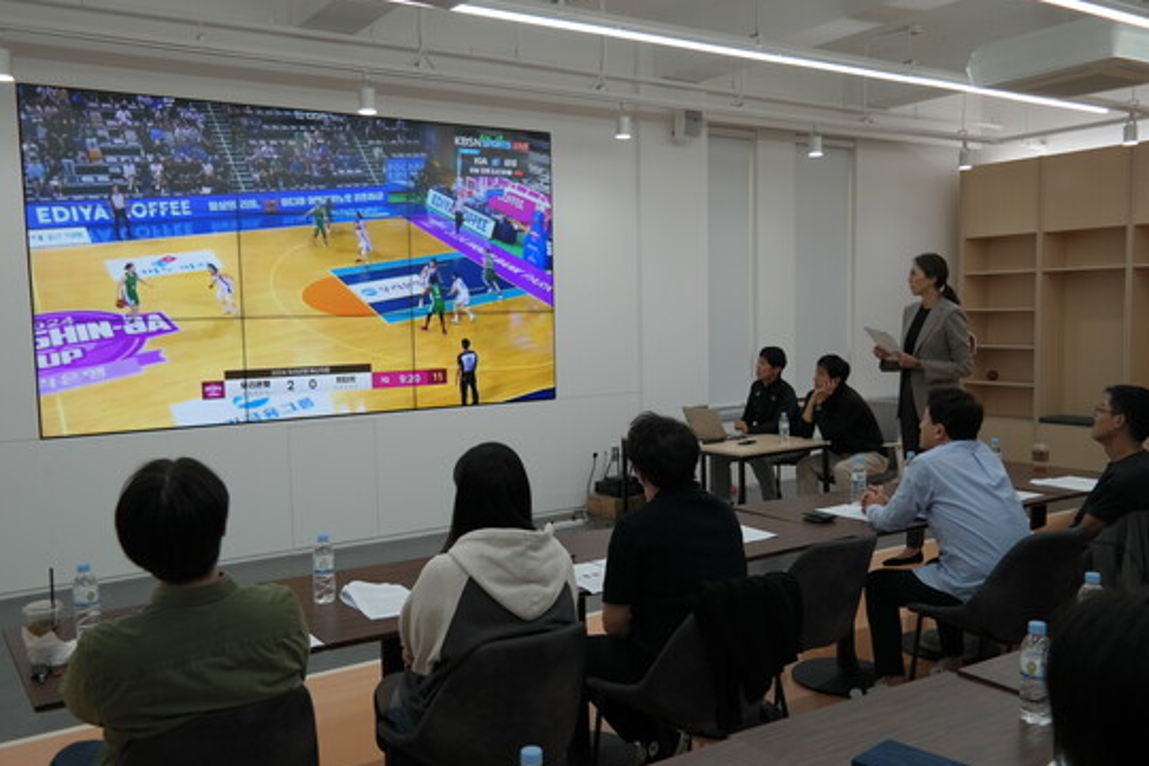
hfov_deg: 61.9
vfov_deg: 43.6
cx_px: 566
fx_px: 957
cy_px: 400
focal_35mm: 30
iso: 200
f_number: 3.5
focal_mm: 18
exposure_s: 1/80
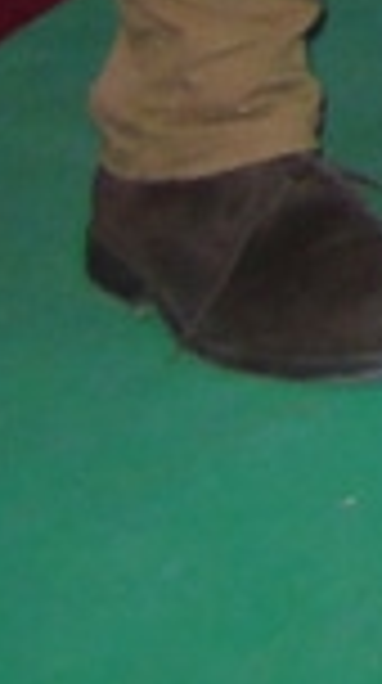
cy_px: -1298
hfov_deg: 4.4
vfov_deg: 8.6
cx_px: 2227
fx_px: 3871
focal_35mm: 214
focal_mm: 4.4
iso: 200
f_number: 3.4
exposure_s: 1/30
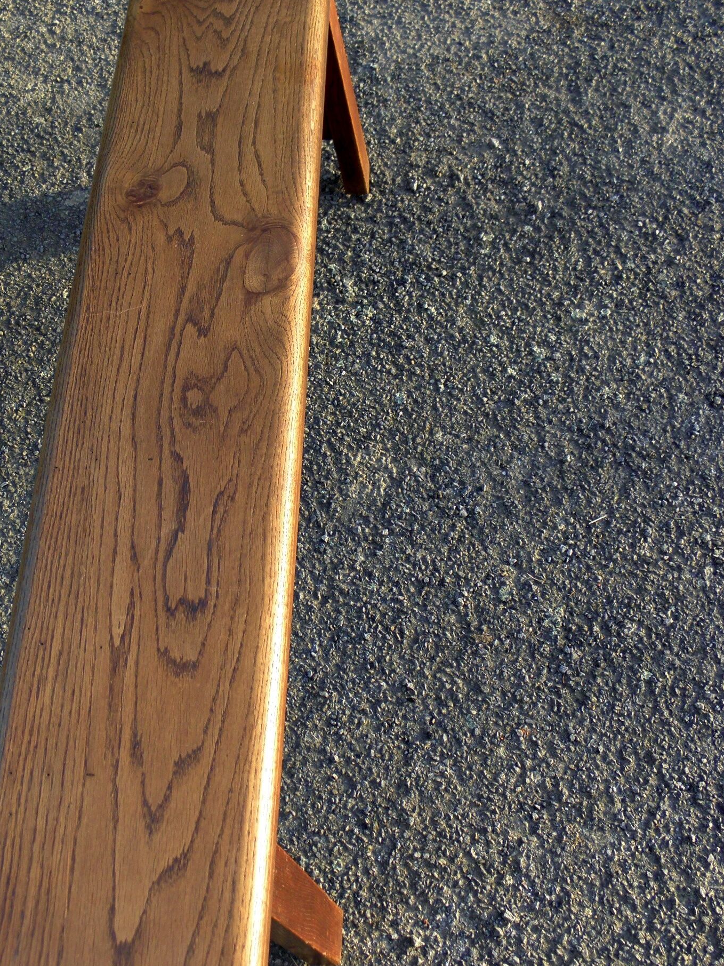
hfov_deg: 34.8
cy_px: 467
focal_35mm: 41
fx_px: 1143
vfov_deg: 45.8
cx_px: 247
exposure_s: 1/100
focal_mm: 5.2
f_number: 3.5
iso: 100
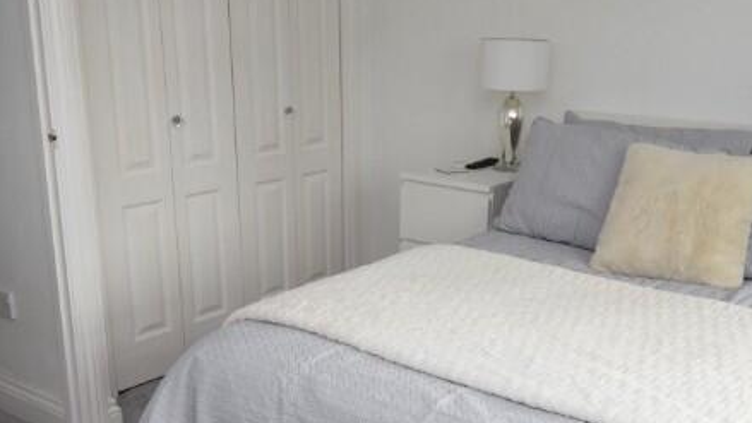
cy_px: 274
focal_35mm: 44
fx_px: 877
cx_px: 437
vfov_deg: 27.0
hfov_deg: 46.2
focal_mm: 12
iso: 450
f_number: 4
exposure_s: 1/60
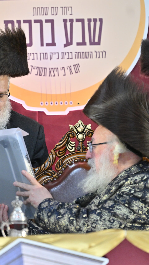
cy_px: 133
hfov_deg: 3.9
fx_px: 2212
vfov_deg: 6.9
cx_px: 62
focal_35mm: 315
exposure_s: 1/160
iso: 1250
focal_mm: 200
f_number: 2.8
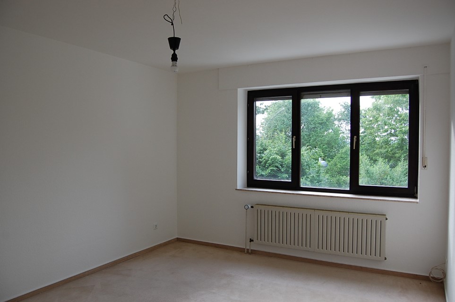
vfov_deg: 47.8
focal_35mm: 27
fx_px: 341
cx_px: 228
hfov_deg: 67.4
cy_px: 151
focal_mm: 18
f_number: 5.6
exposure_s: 1/125
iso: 360
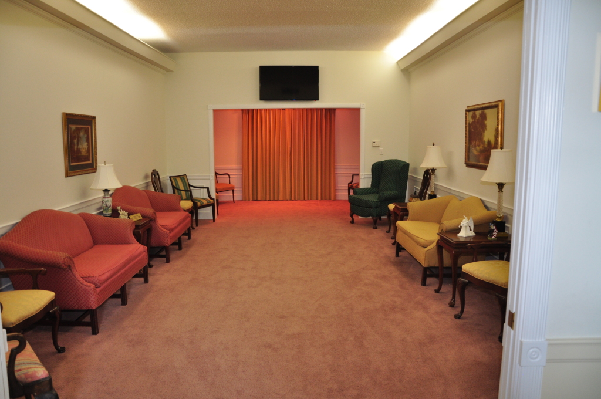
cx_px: 300
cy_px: 200
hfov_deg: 67.4
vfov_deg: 47.8
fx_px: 450
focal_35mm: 27
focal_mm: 18
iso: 640
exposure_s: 1/30
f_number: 4
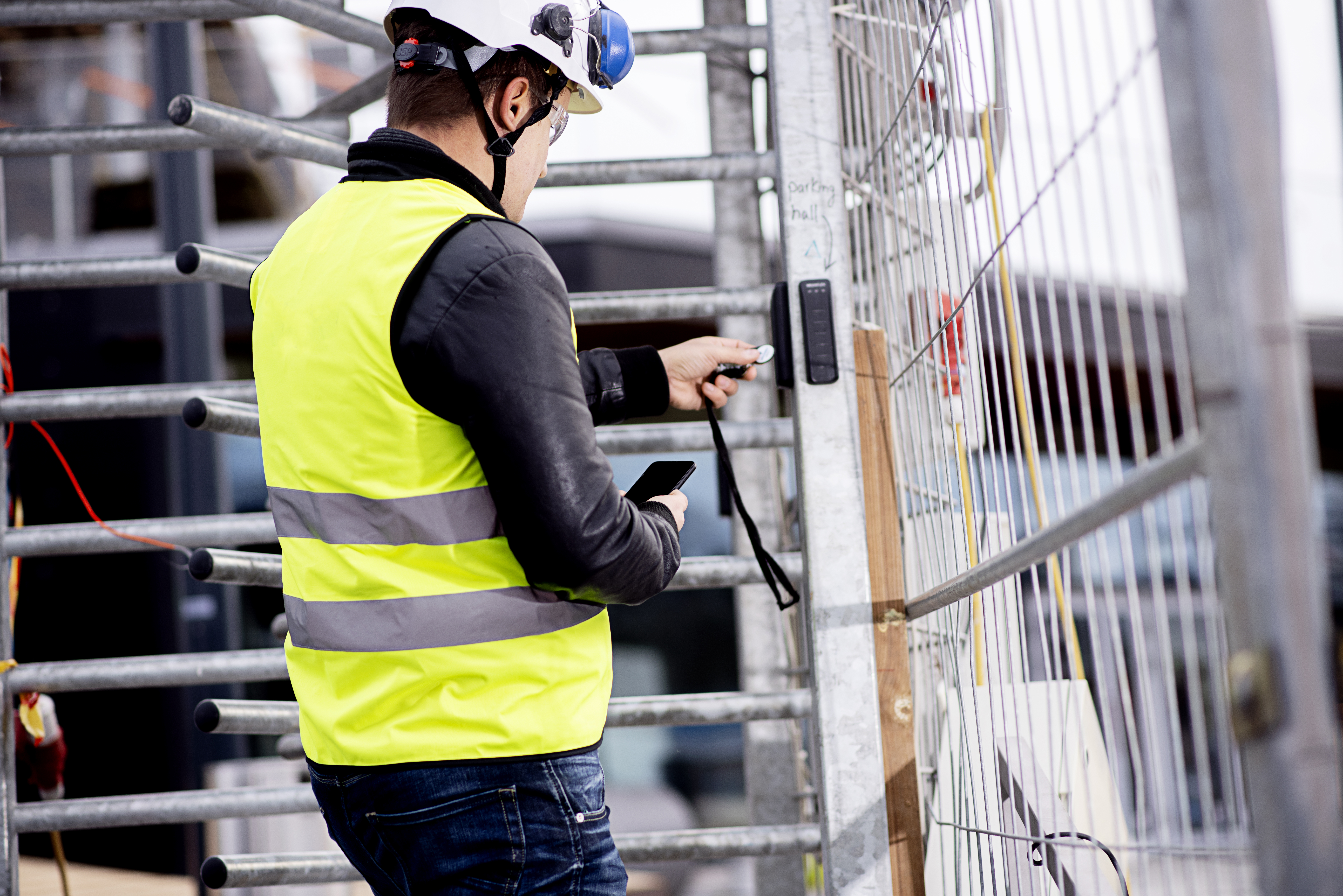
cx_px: 672
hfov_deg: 23.9
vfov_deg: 16.1
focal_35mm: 85
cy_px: 448
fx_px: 3171
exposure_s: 1/200
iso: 100
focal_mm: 85
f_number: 2.5
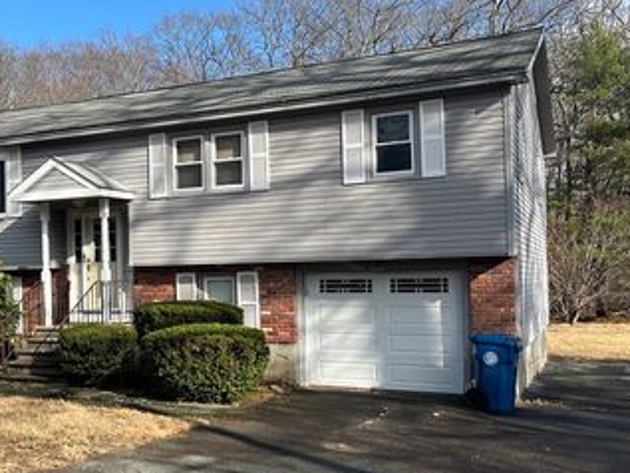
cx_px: 201
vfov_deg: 35.1
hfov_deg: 45.0
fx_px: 746
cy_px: 255
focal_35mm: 41
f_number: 1.6
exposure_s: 1/2101
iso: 50
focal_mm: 5.1
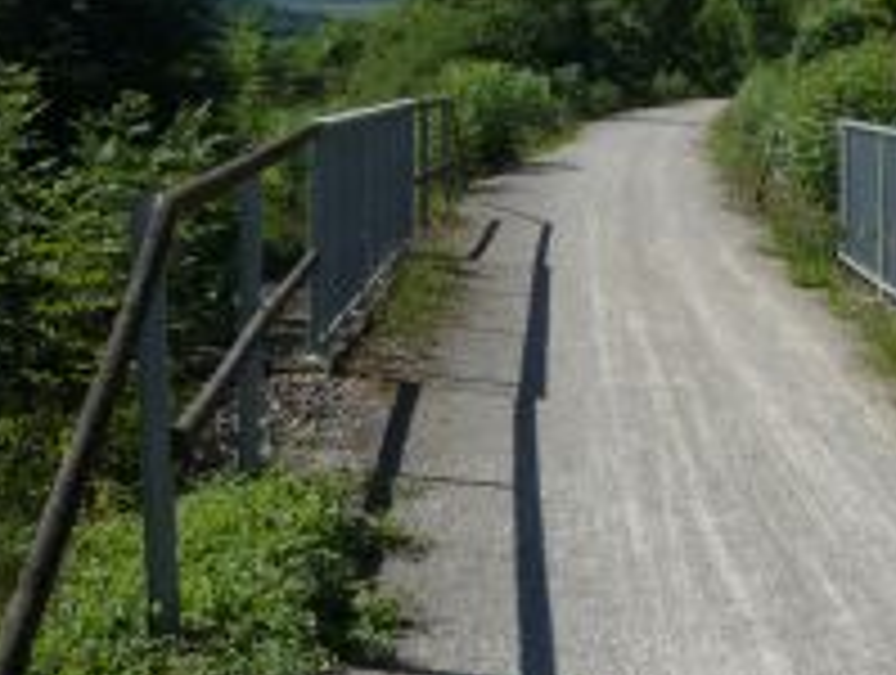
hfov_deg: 24.7
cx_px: 756
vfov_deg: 19.0
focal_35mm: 77
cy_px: 112
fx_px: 1997
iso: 100
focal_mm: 5.2
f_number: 5.6
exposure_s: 1/500
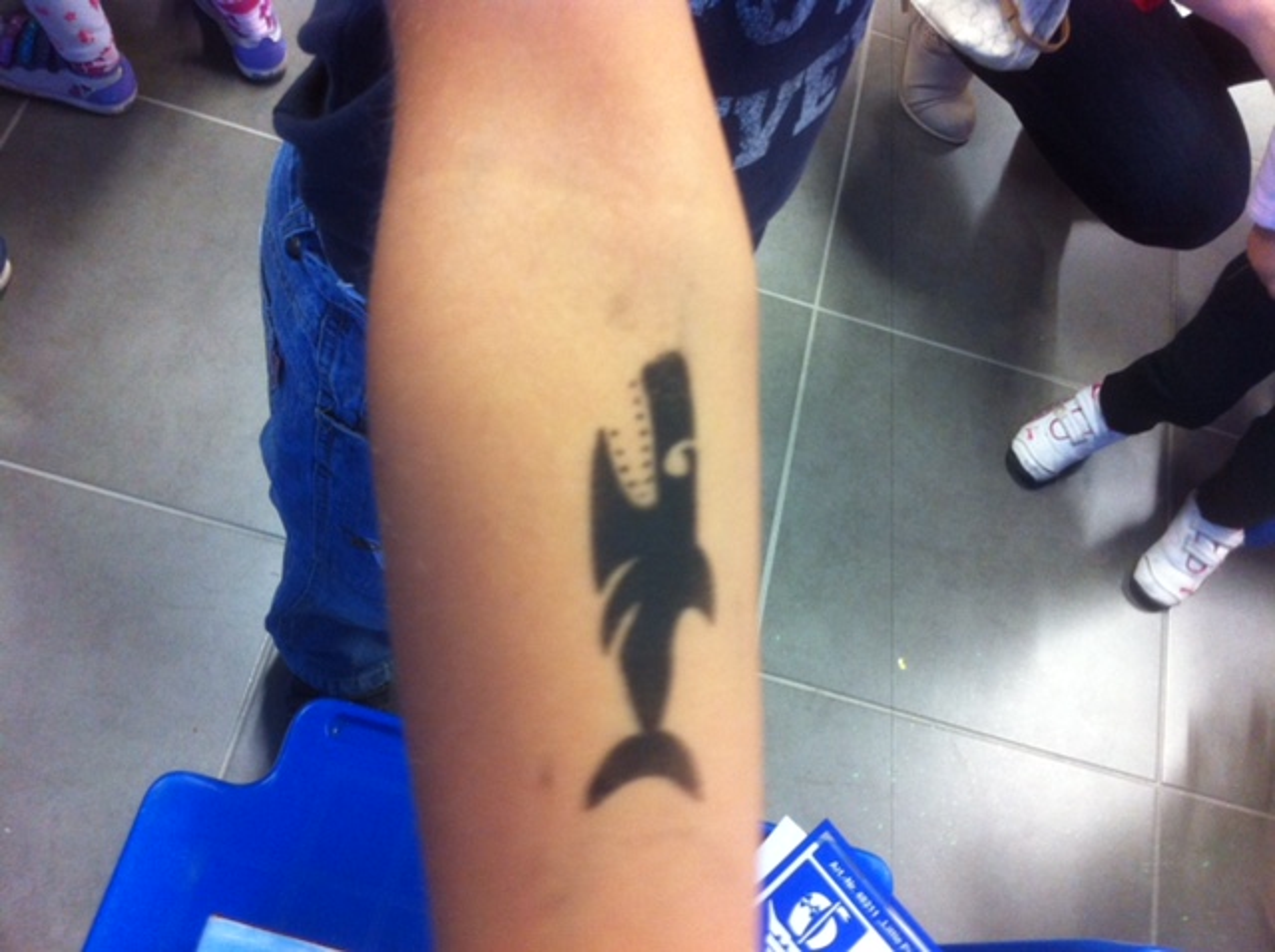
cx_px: 638
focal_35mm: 35
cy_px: 476
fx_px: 1287
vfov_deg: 40.6
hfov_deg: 52.7
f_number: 2.8
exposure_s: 1/15
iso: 200
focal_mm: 3.85
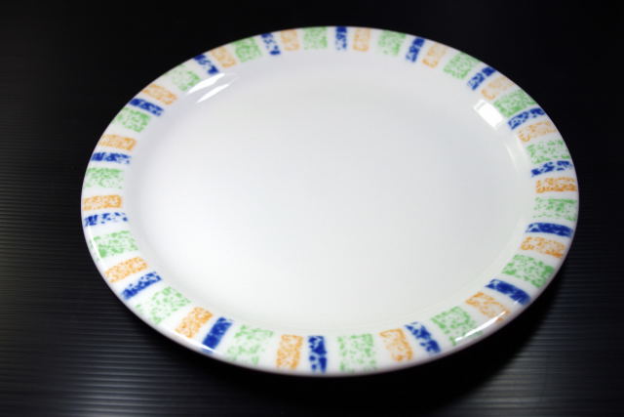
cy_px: 208
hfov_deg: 42.7
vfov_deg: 29.3
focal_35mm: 46
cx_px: 312
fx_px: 797
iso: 200
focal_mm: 30.63
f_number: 5
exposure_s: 1/400
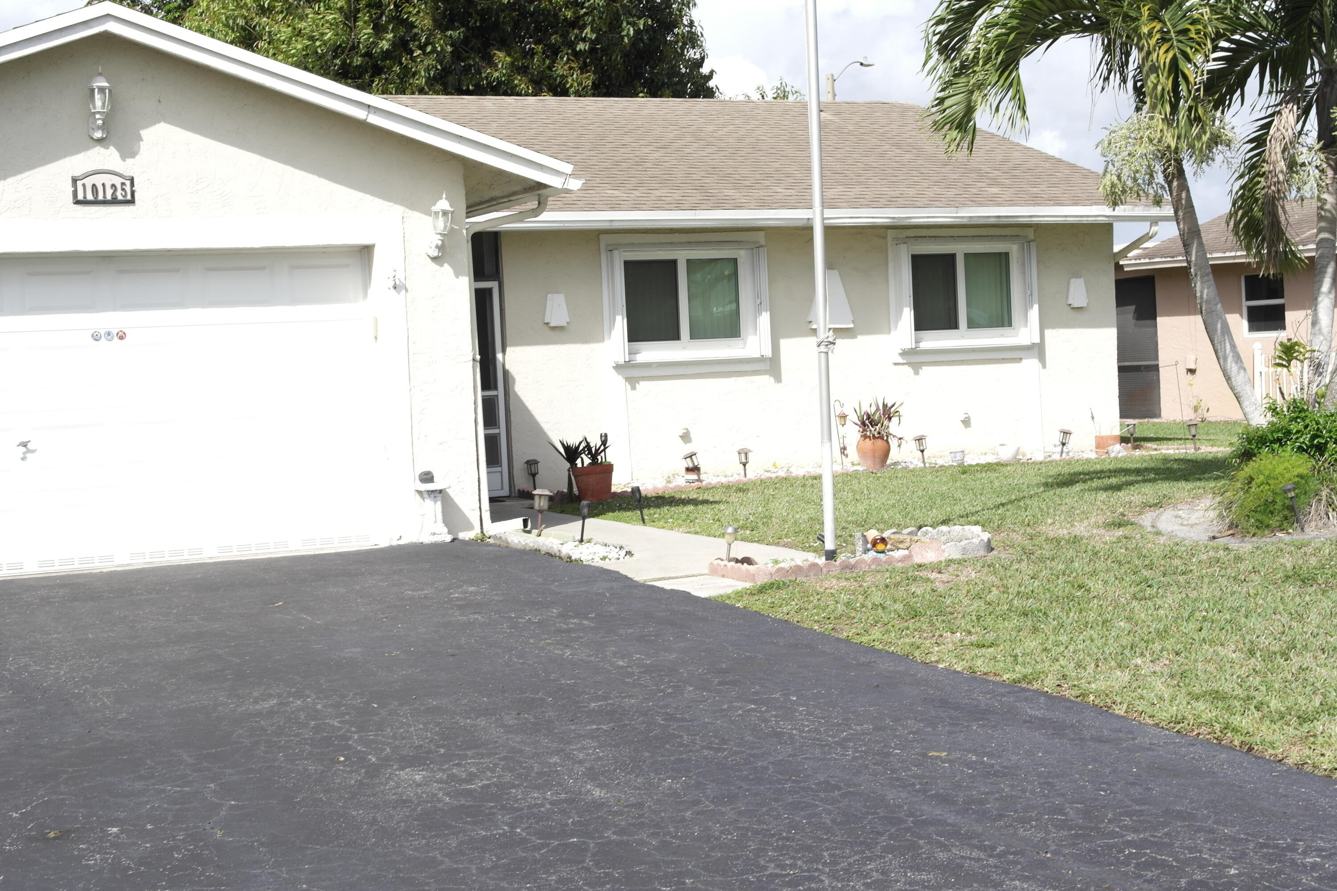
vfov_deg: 23.4
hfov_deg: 34.5
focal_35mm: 58
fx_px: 2154
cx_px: 668
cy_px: 446
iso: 100
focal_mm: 38
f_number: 10
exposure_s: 1/180
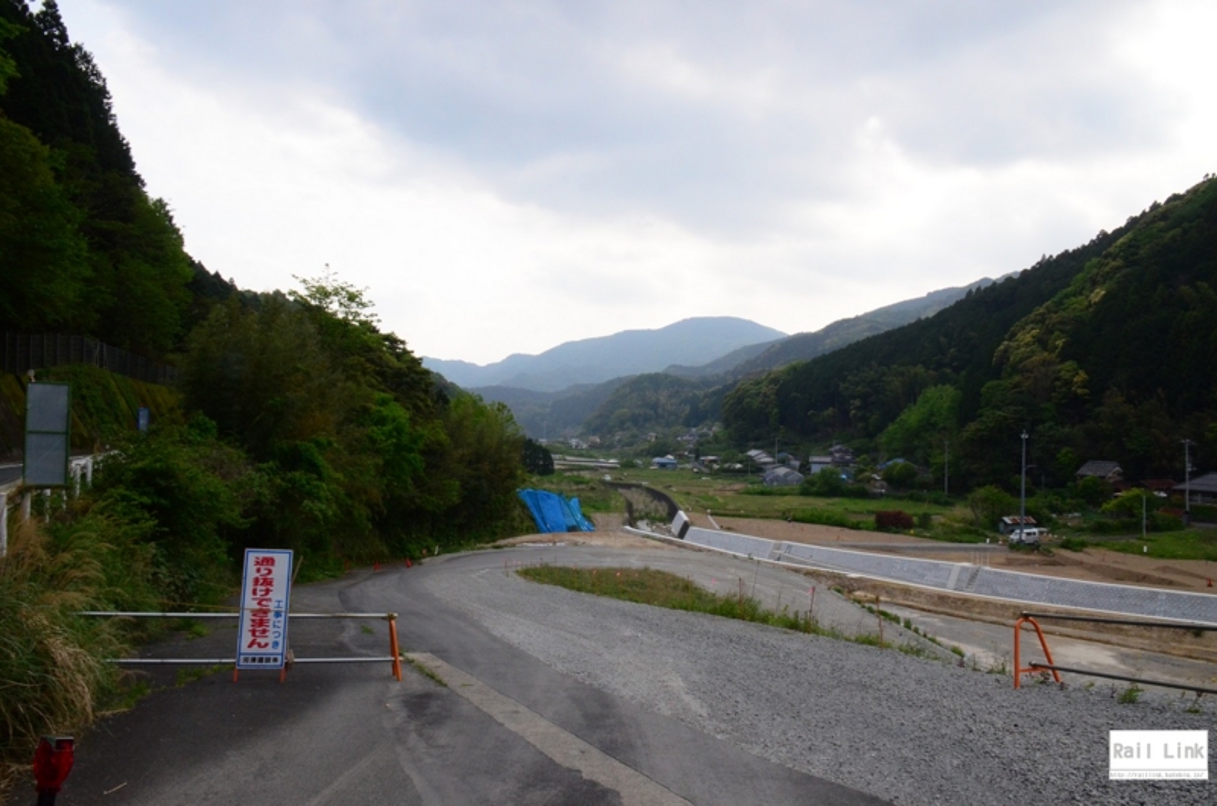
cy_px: 403
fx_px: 911
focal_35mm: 27
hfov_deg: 67.5
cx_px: 608
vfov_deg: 47.7
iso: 1600
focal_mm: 18
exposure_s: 1/500
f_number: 18
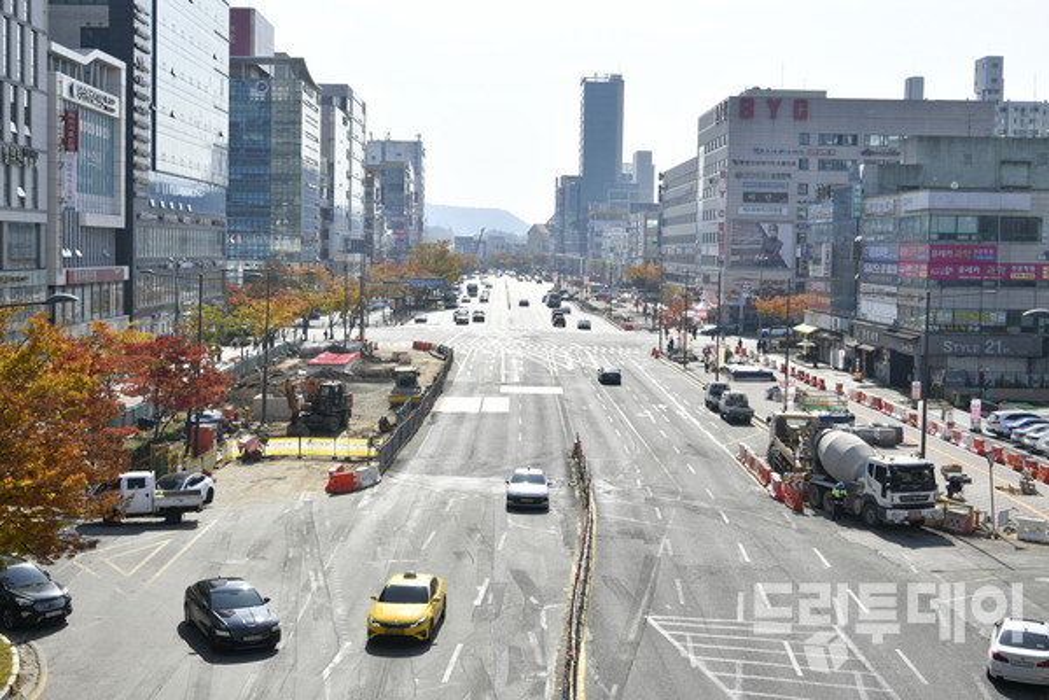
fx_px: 1457
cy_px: 350
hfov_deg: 39.6
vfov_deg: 27.0
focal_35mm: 50
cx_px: 524
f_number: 14
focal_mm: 50
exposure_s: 1/100
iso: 100
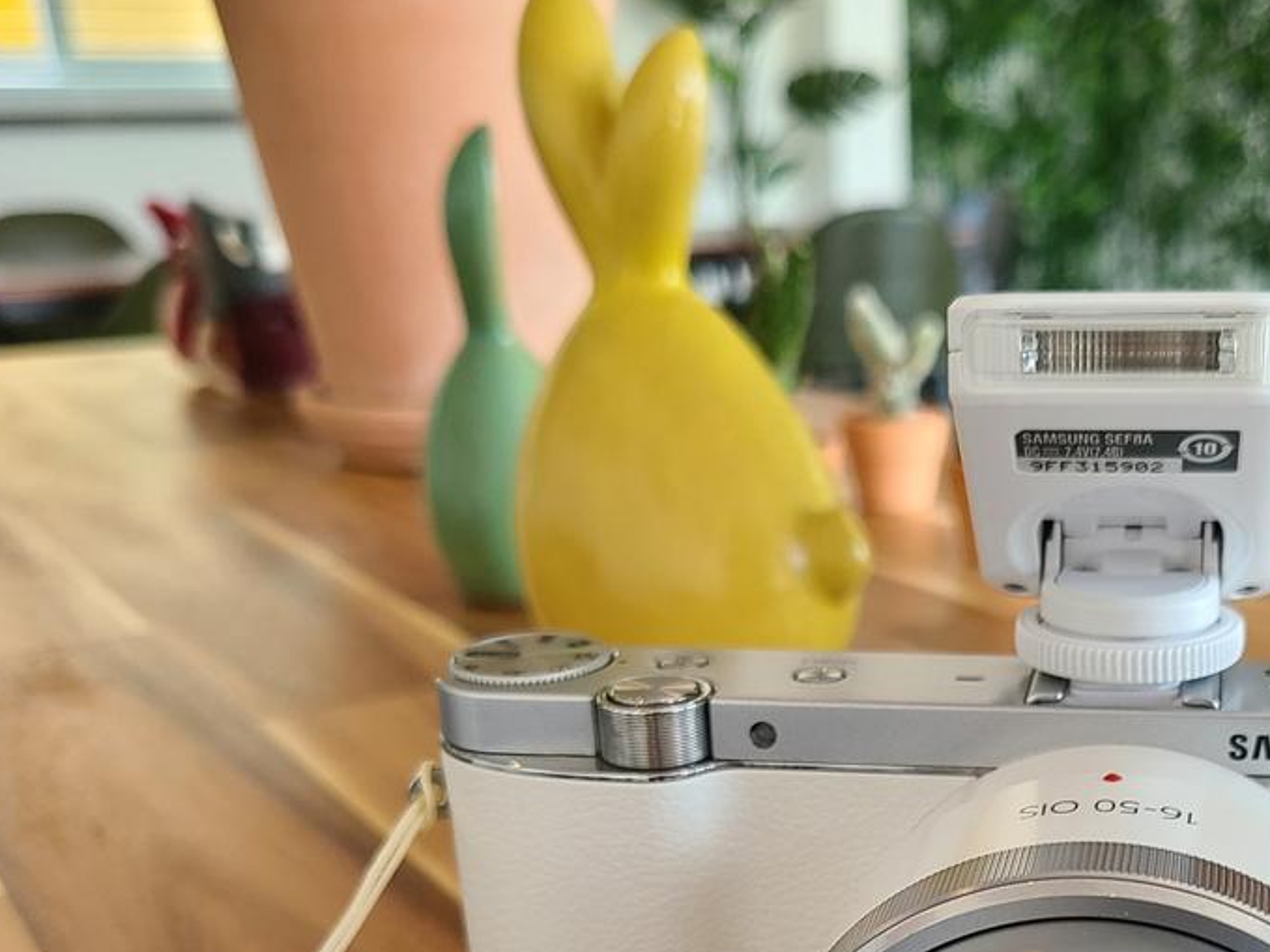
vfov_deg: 28.3
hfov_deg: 37.9
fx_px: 1797
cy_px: 890
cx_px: 963
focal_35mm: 49
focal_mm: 5.4
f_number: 1.8
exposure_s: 1/59
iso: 64
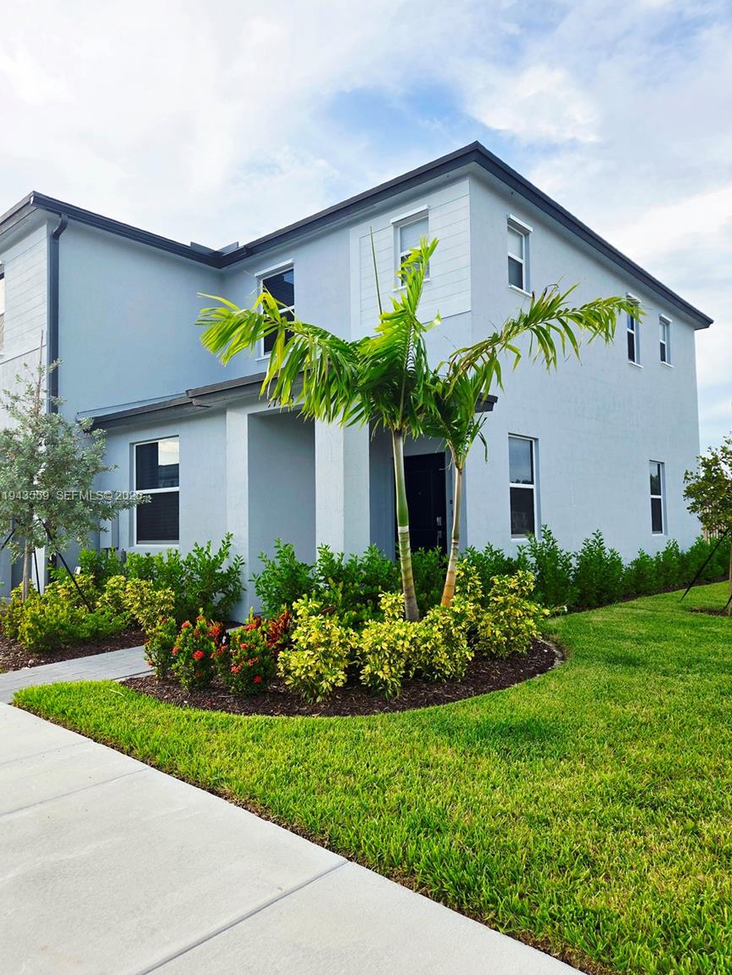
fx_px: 676
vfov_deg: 71.6
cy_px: 497
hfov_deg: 56.8
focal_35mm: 24
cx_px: 367
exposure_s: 1/2000
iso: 80
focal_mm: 5.4
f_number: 1.8
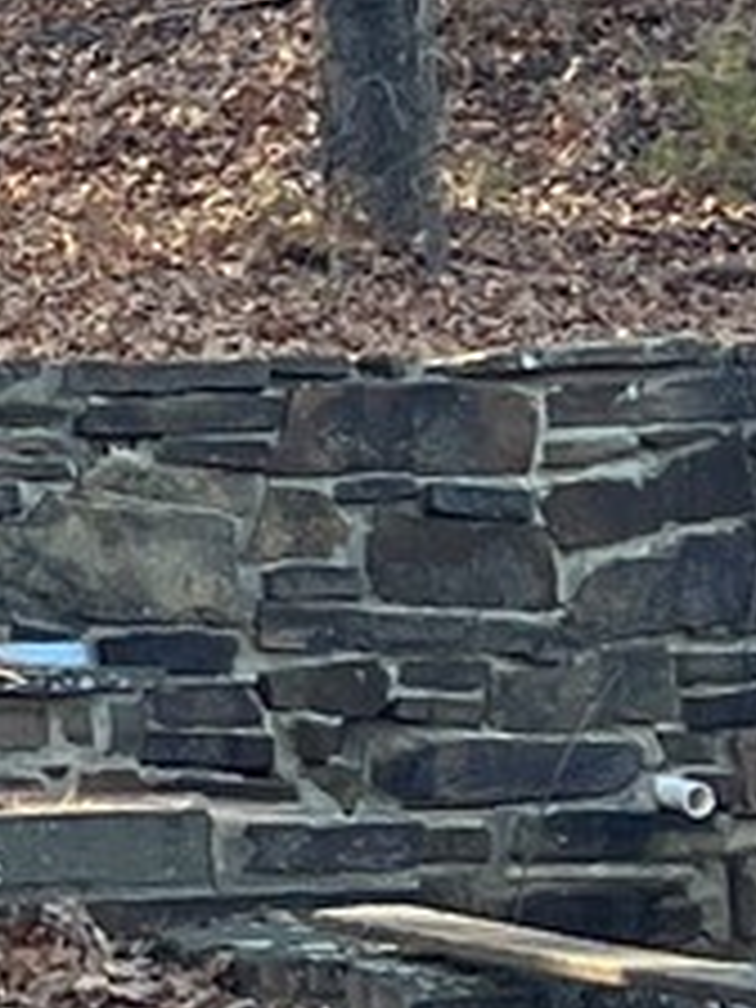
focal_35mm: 223
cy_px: 58
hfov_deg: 5.9
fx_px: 6494
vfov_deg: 8.8
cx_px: -2025
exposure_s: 1/443
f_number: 1.5
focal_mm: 5.7
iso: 50
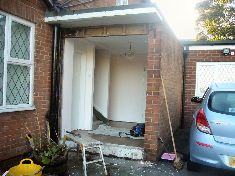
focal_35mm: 35
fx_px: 238
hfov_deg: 52.6
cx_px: 118
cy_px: 88
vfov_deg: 40.7
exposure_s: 1/100
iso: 100
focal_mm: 5.8
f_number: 2.8
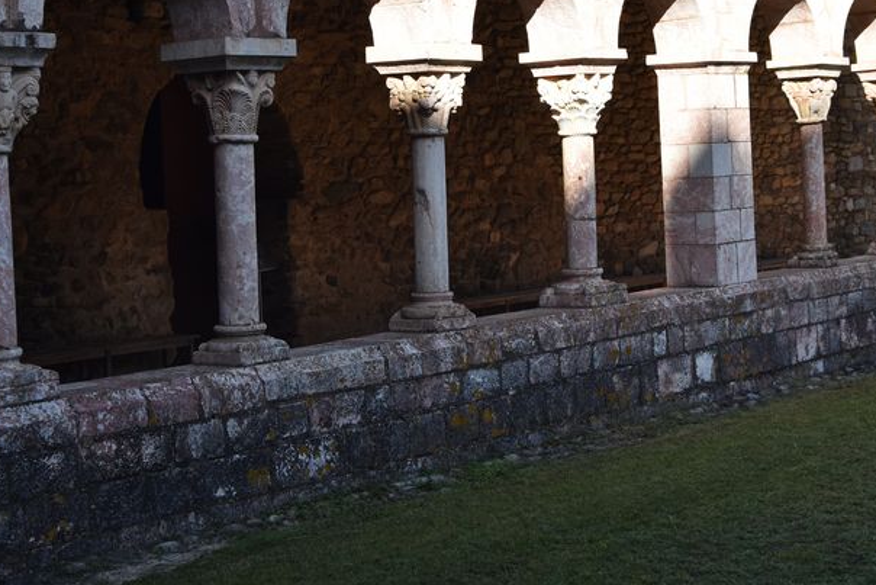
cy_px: 142
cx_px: 487
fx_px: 1777
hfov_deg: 27.7
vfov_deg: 18.6
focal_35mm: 73
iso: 200
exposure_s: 1/250
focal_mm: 28
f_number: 8
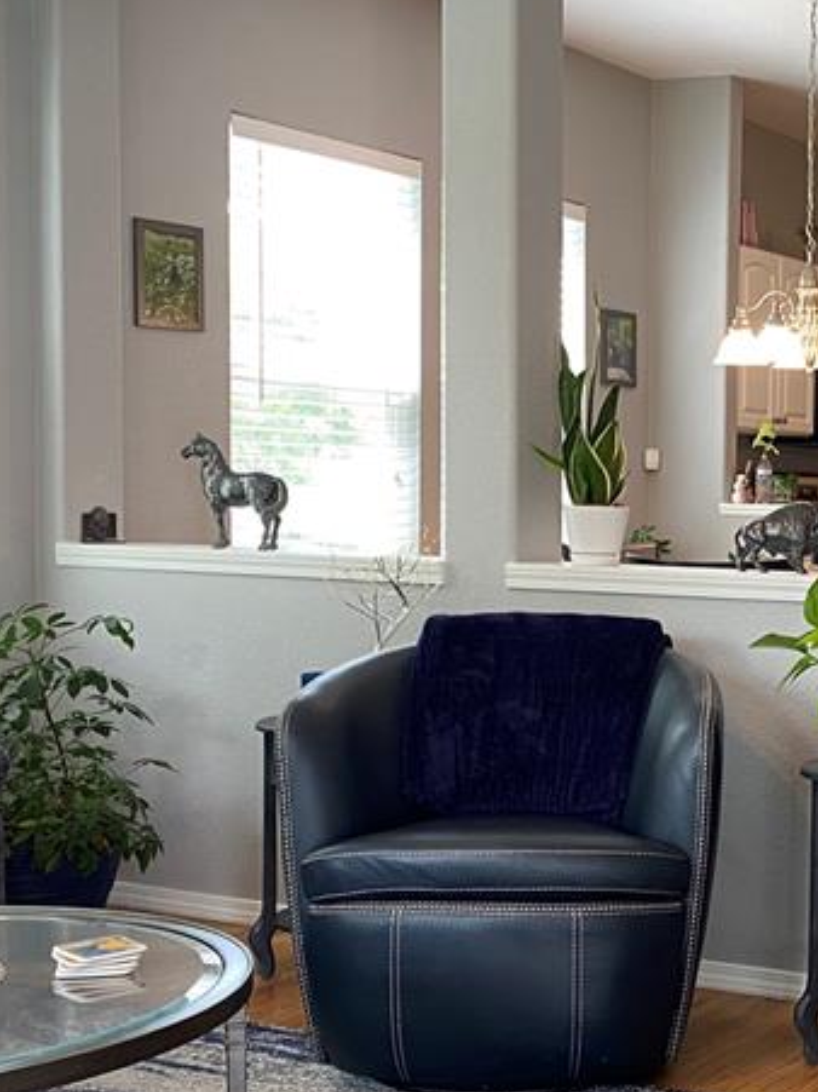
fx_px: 1860
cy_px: 638
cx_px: 881
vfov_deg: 32.6
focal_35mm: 59
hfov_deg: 23.4
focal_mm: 4.25
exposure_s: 1/60
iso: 160
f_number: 1.8
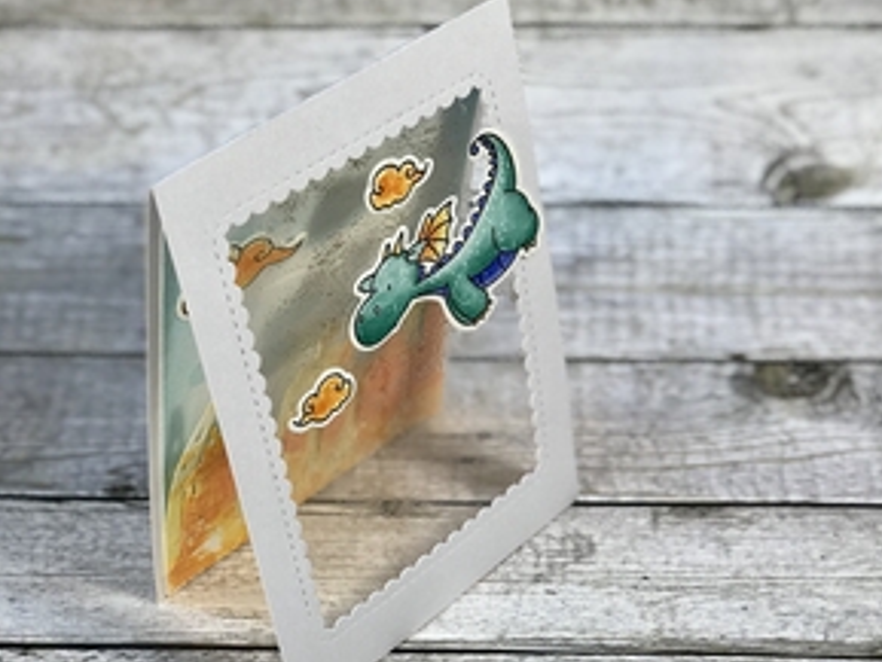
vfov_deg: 20.7
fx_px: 1810
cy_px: 351
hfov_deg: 27.4
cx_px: 400
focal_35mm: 71
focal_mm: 6.6
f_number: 2.8
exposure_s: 1/50
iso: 25
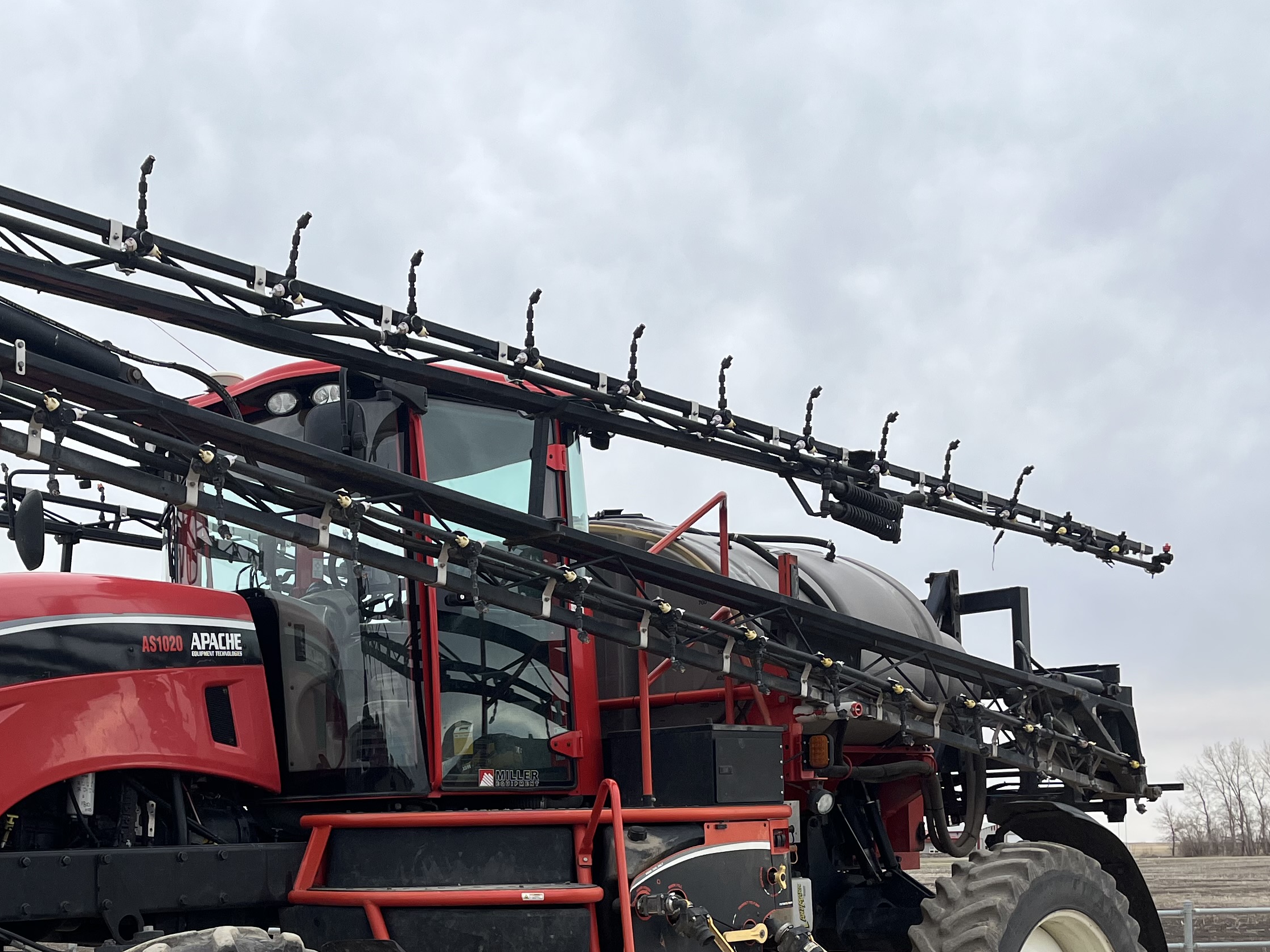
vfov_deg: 30.0
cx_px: 300
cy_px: 794
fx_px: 1725
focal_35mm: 47
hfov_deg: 39.2
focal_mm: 5.1
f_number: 1.6
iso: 50
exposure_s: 1/1558
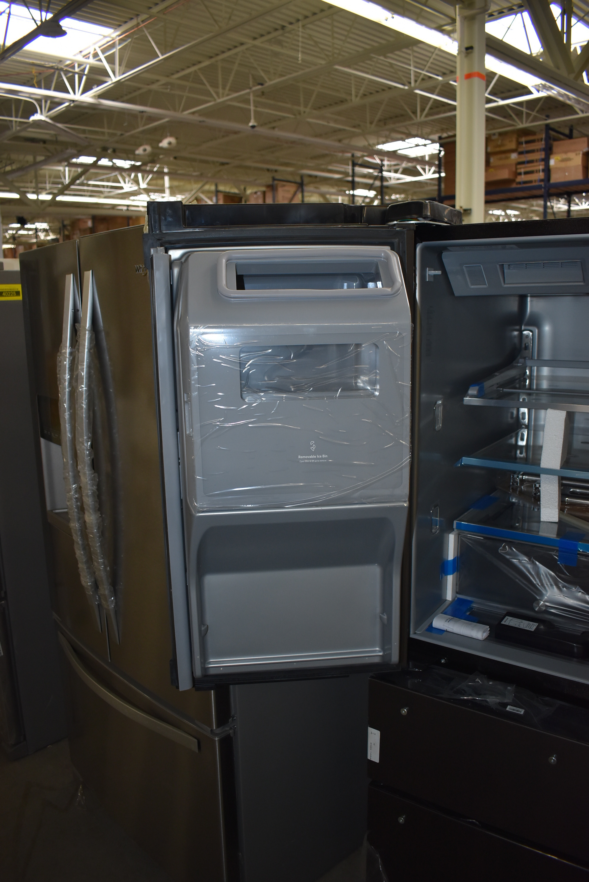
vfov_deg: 67.3
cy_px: 441
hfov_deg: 48.0
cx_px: 294
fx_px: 661
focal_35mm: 27
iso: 560
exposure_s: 1/160
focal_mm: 18
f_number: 3.5
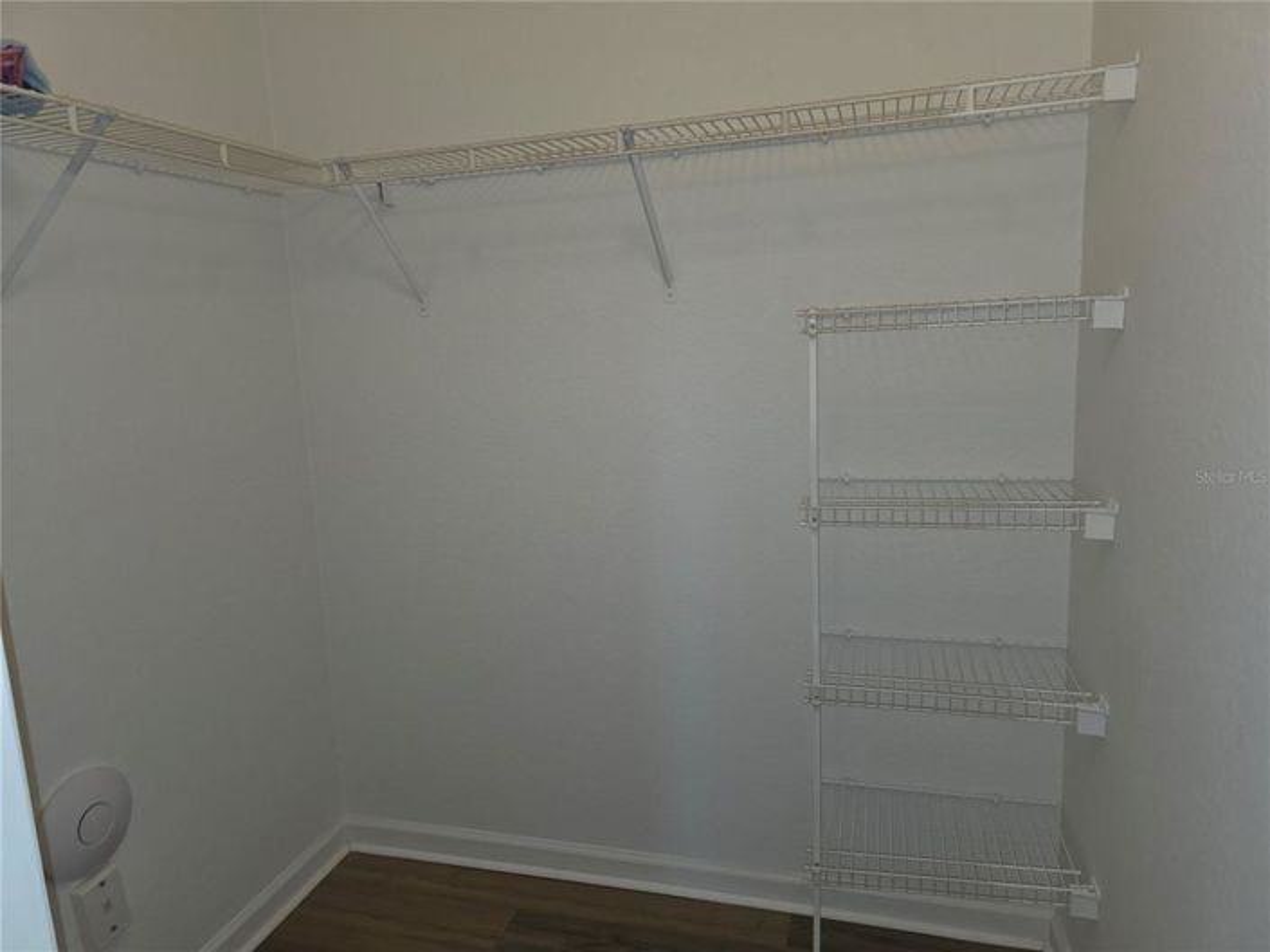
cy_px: 476
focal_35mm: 23
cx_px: 635
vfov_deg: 58.8
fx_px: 843
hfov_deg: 74.0
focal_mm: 6.3
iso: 125
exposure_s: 1/60
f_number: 1.7
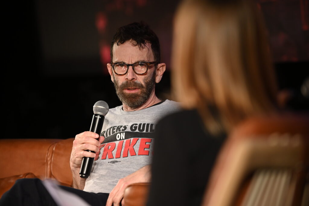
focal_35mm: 200
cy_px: 103
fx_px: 1715
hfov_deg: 10.3
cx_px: 154
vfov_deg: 6.9
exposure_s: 1/200
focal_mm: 200
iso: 1600
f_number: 2.8
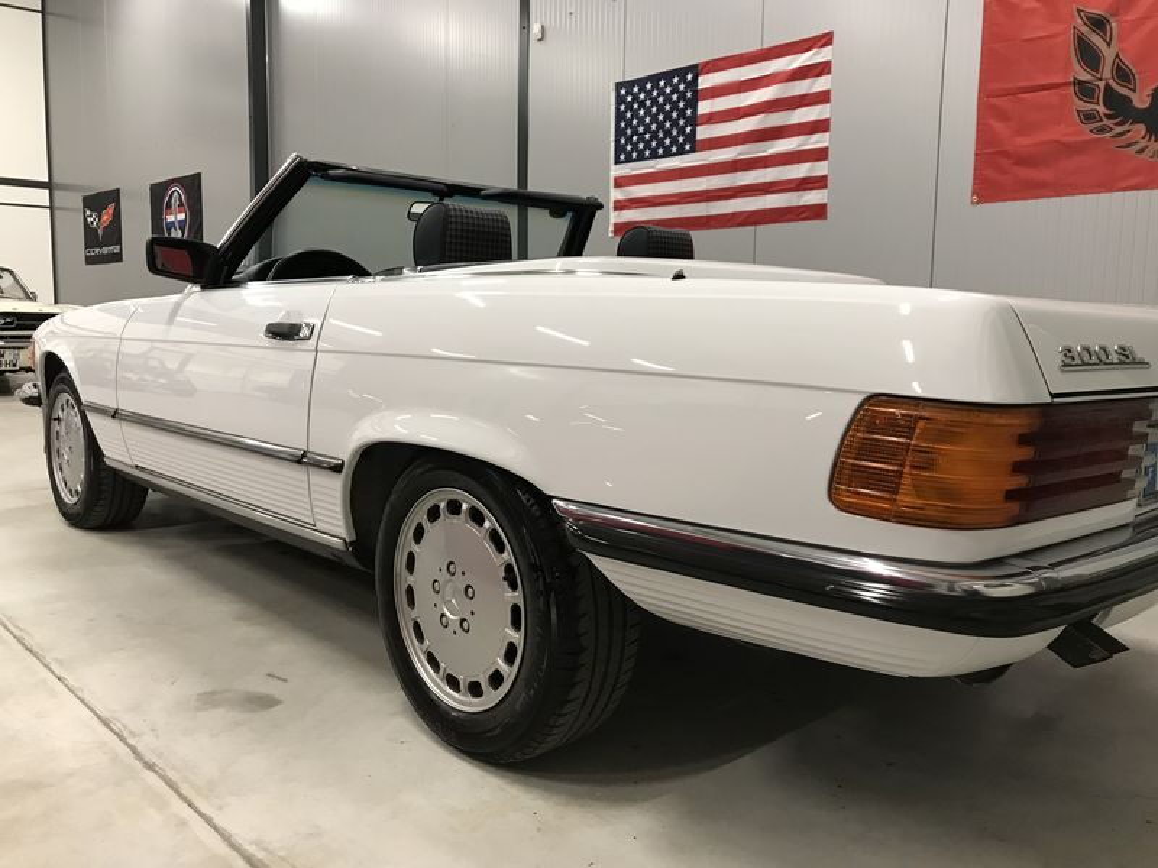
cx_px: 579
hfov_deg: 63.4
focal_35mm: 28
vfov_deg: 49.7
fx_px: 937
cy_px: 434
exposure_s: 1/20
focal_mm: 3.99
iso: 40
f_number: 1.8
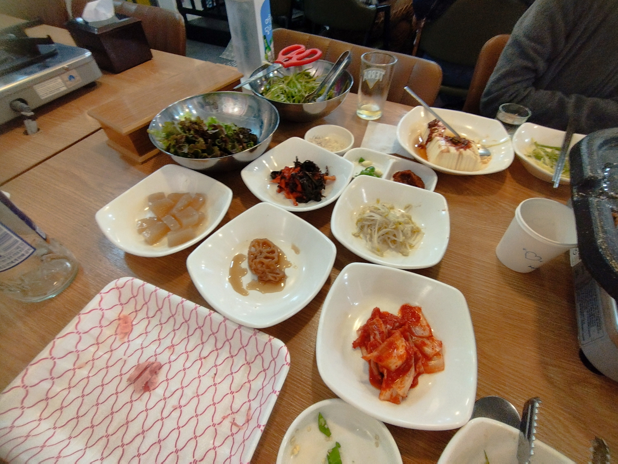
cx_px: 309
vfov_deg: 78.1
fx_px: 286
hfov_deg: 94.5
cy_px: 232
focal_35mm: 16
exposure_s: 1/30
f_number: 2.2
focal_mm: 1.65
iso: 150
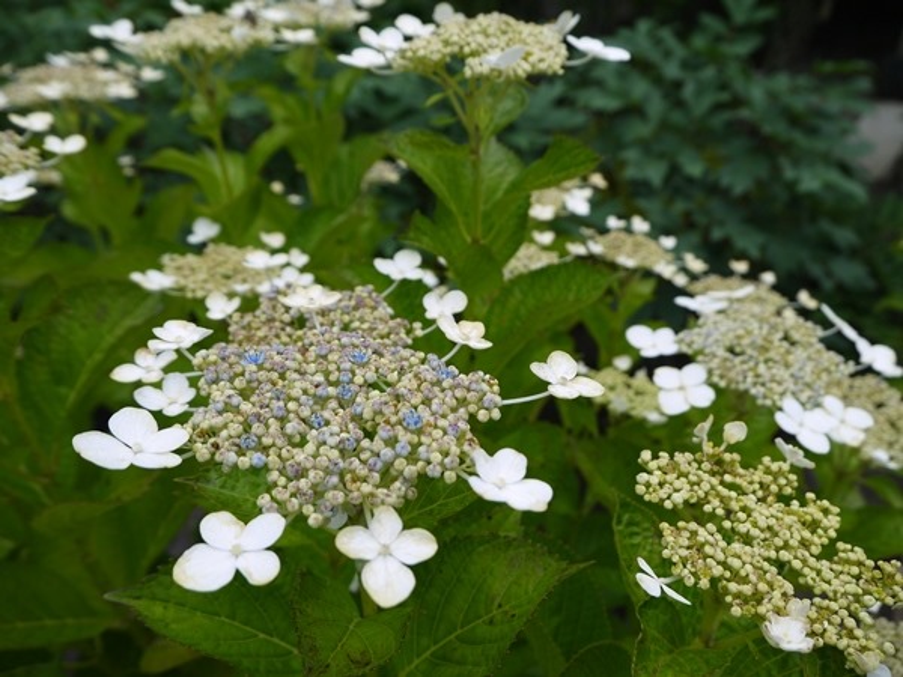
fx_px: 730
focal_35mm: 28
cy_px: 338
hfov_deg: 63.4
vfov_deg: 49.7
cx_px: 452
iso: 160
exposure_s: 1/200
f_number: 5
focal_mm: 14
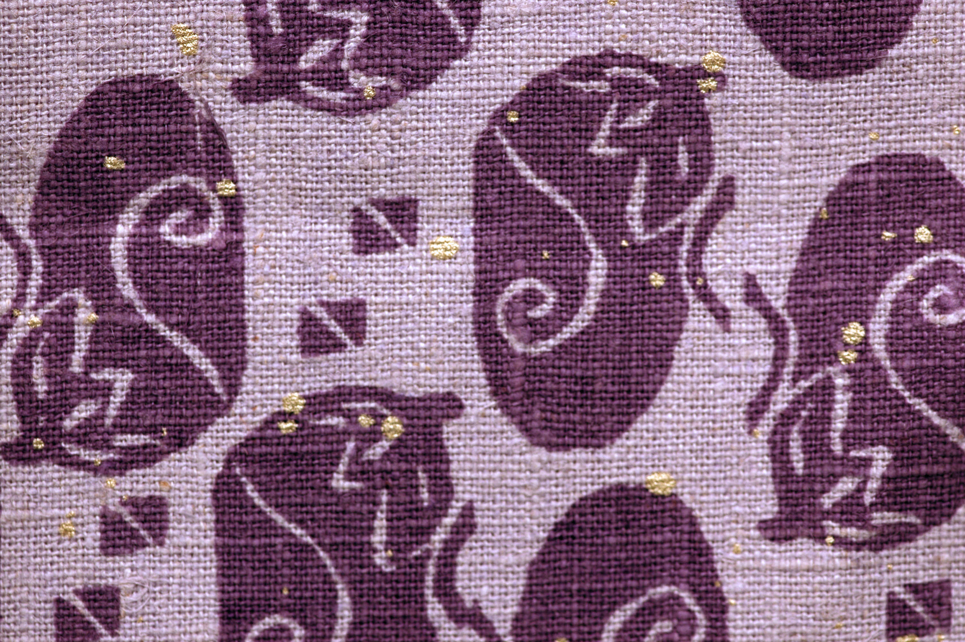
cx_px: 482
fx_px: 4218
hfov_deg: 13.1
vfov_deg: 8.7
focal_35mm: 158
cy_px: 321
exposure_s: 1/250
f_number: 4.5
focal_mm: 105
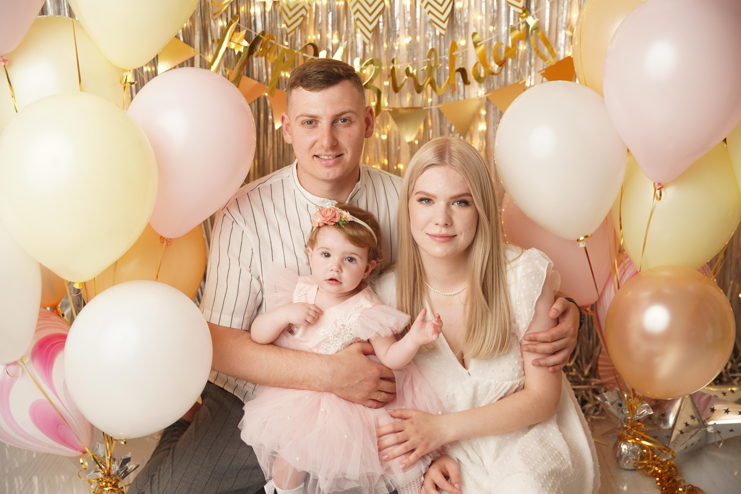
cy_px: 247
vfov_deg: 27.0
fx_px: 1029
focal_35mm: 50
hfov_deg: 39.6
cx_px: 370
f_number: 3.2
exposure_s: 1/160
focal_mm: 50
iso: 640
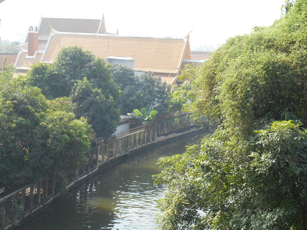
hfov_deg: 31.7
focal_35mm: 61
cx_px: 154
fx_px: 541
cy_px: 115
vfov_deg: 24.0
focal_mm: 10.9
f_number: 4.4
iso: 80
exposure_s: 1/160
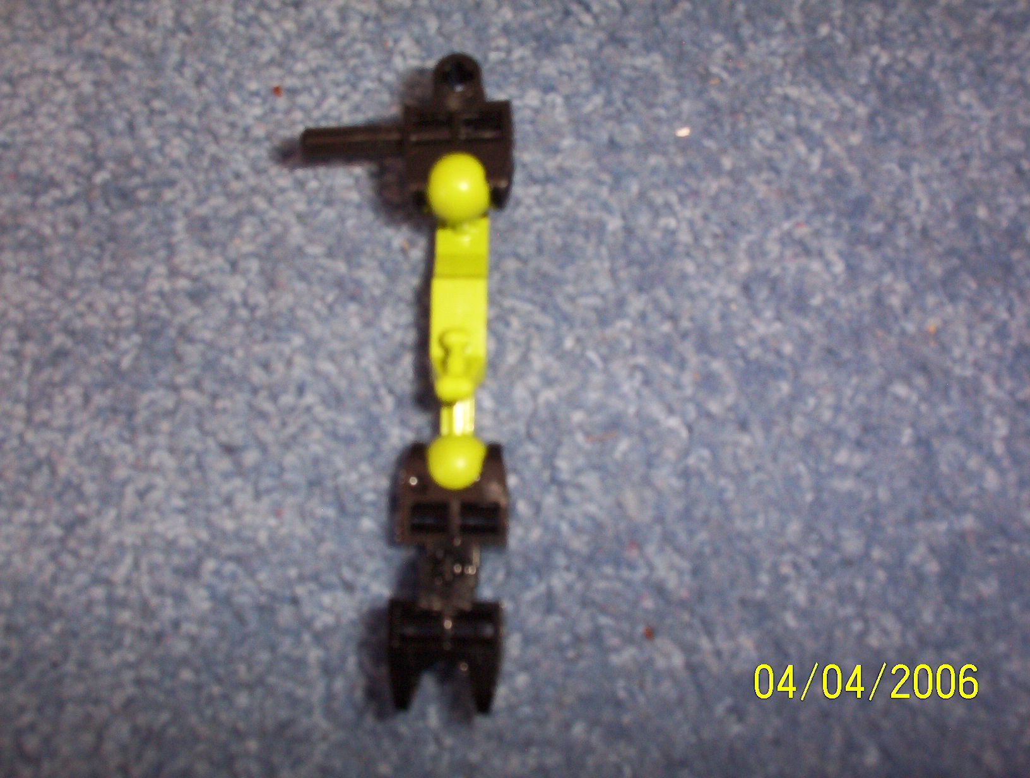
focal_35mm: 39
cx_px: 515
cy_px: 389
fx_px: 1163
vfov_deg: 37.0
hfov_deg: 47.8
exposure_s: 1/30
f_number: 4.5
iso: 140
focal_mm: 6
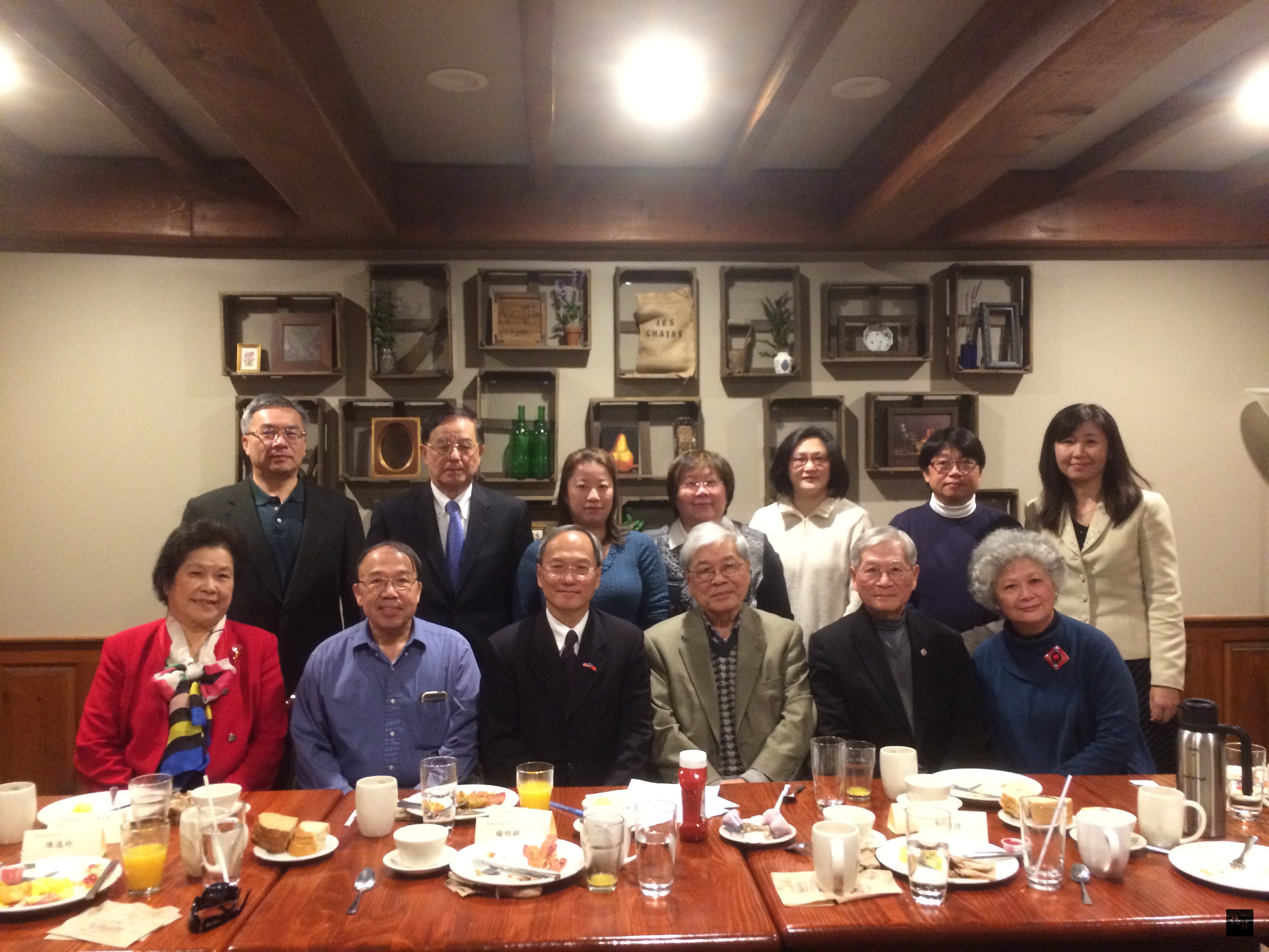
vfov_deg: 48.2
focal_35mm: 29
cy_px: 476
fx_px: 1063
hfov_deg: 61.7
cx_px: 634
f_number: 2.2
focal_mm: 4.15
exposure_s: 1/17
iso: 320
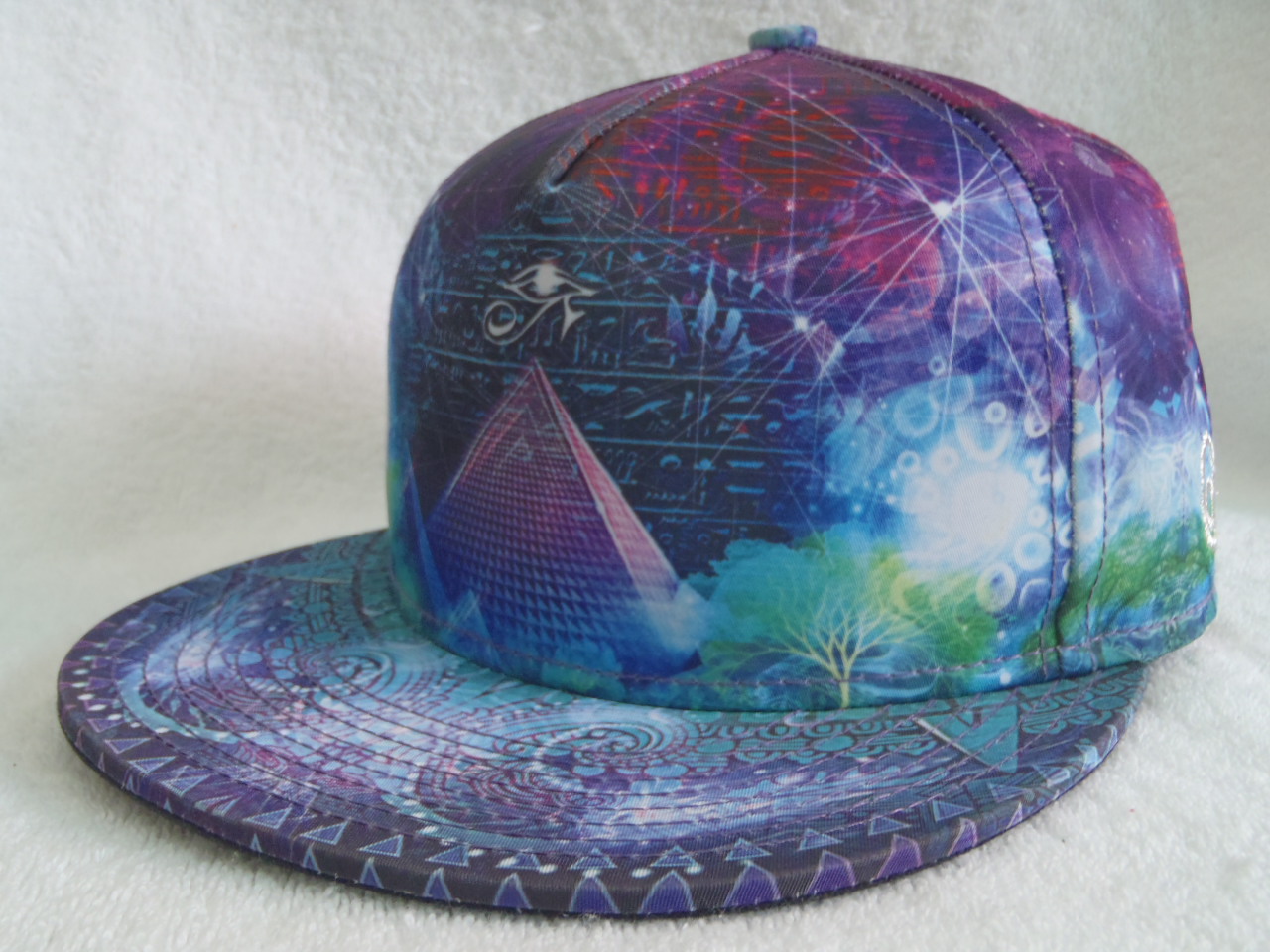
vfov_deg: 38.7
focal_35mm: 37
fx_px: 1357
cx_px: 635
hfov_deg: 50.1
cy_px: 476
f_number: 4.7
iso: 200
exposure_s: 1/10
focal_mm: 6.64
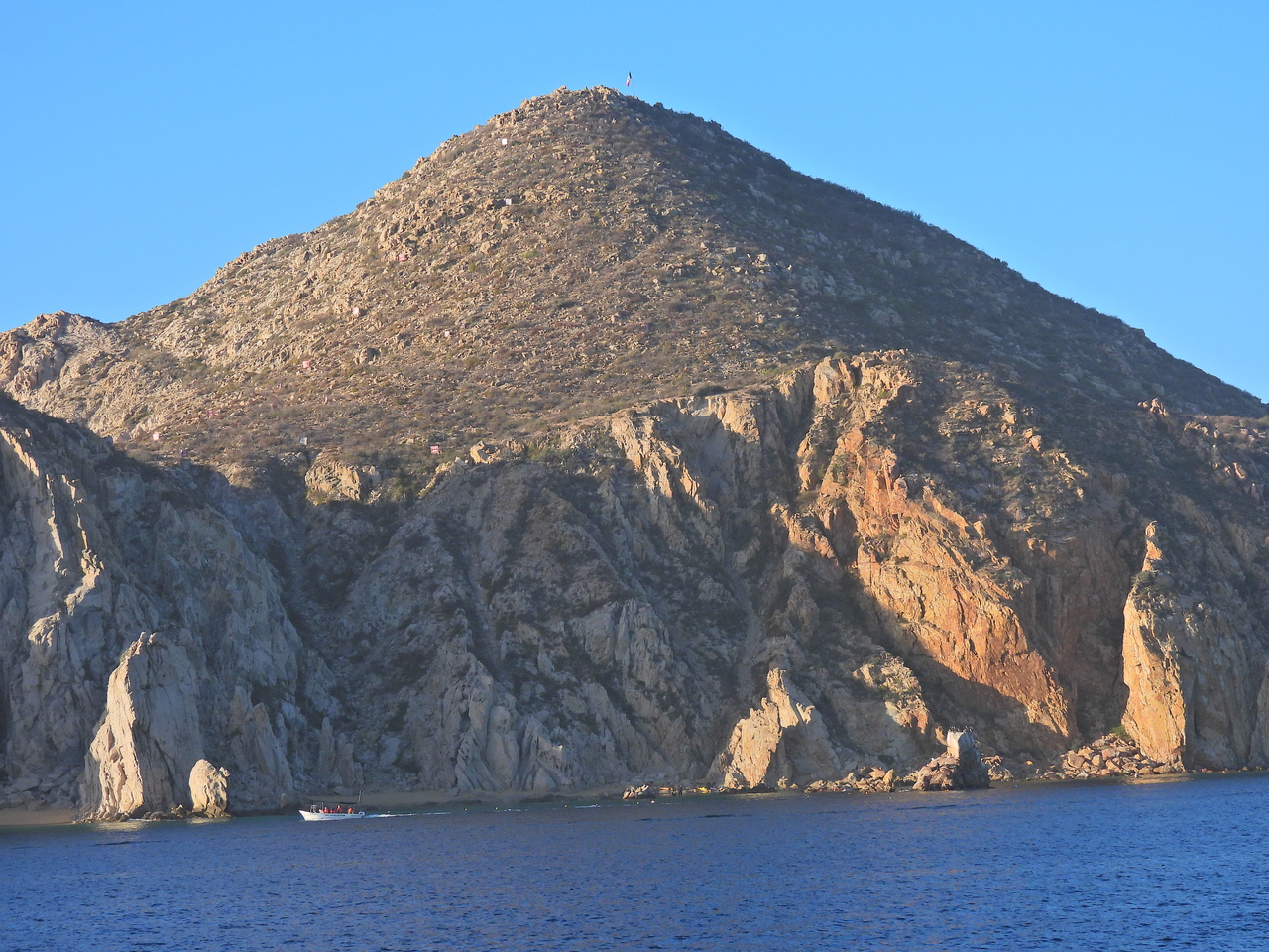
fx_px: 3849
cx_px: 634
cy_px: 476
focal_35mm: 105
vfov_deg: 14.1
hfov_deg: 18.7
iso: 100
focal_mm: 18.7
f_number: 4
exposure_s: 1/800
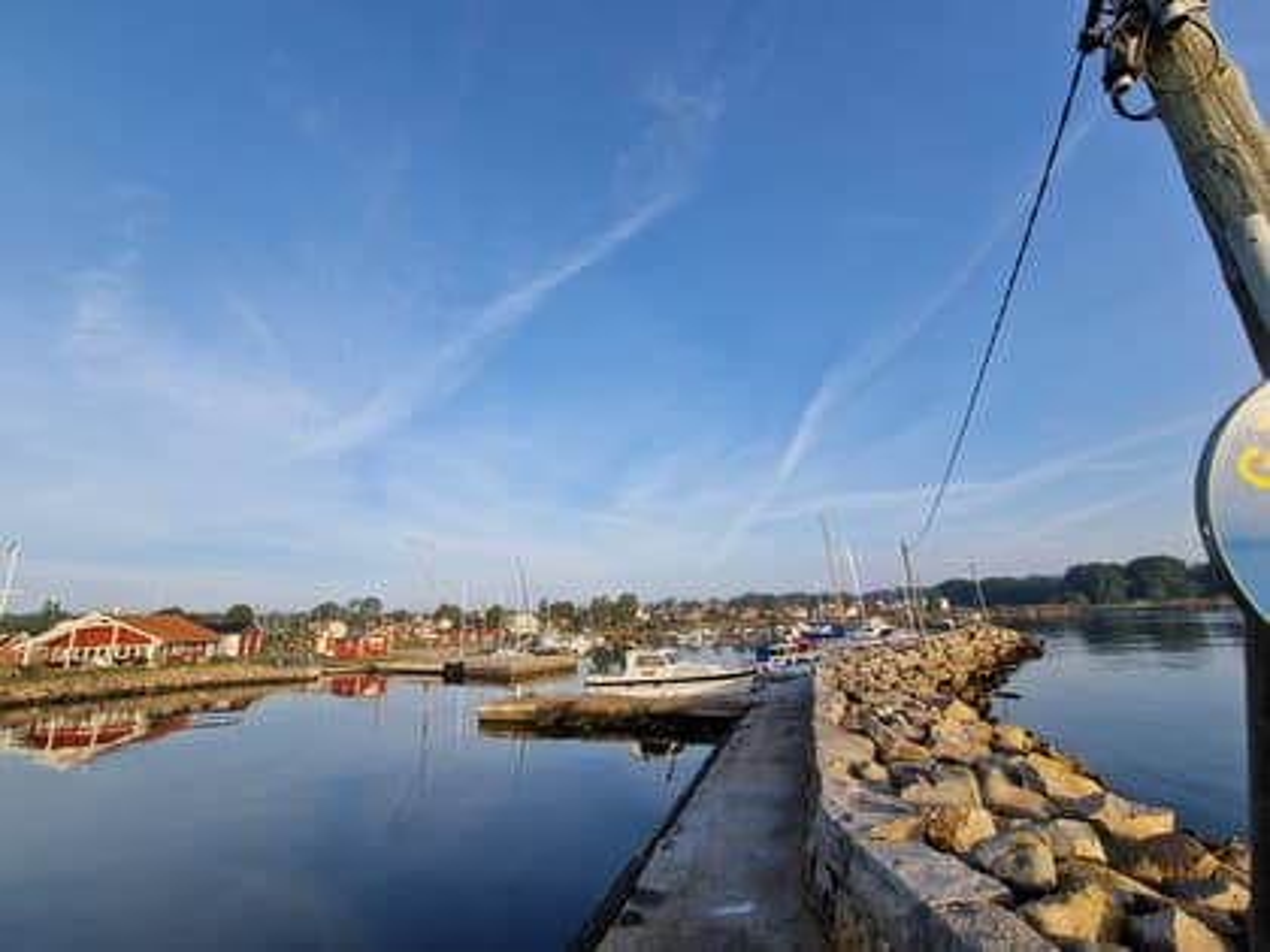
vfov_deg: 89.9
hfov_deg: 106.2
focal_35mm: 13
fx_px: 477
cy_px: 476
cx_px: 635
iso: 50
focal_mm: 2.2
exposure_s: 1/1692
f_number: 2.2
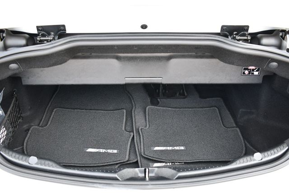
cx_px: 144
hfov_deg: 53.1
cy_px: 96
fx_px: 289
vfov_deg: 36.9
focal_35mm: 36
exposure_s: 1/250
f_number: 3.5
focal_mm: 18
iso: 640
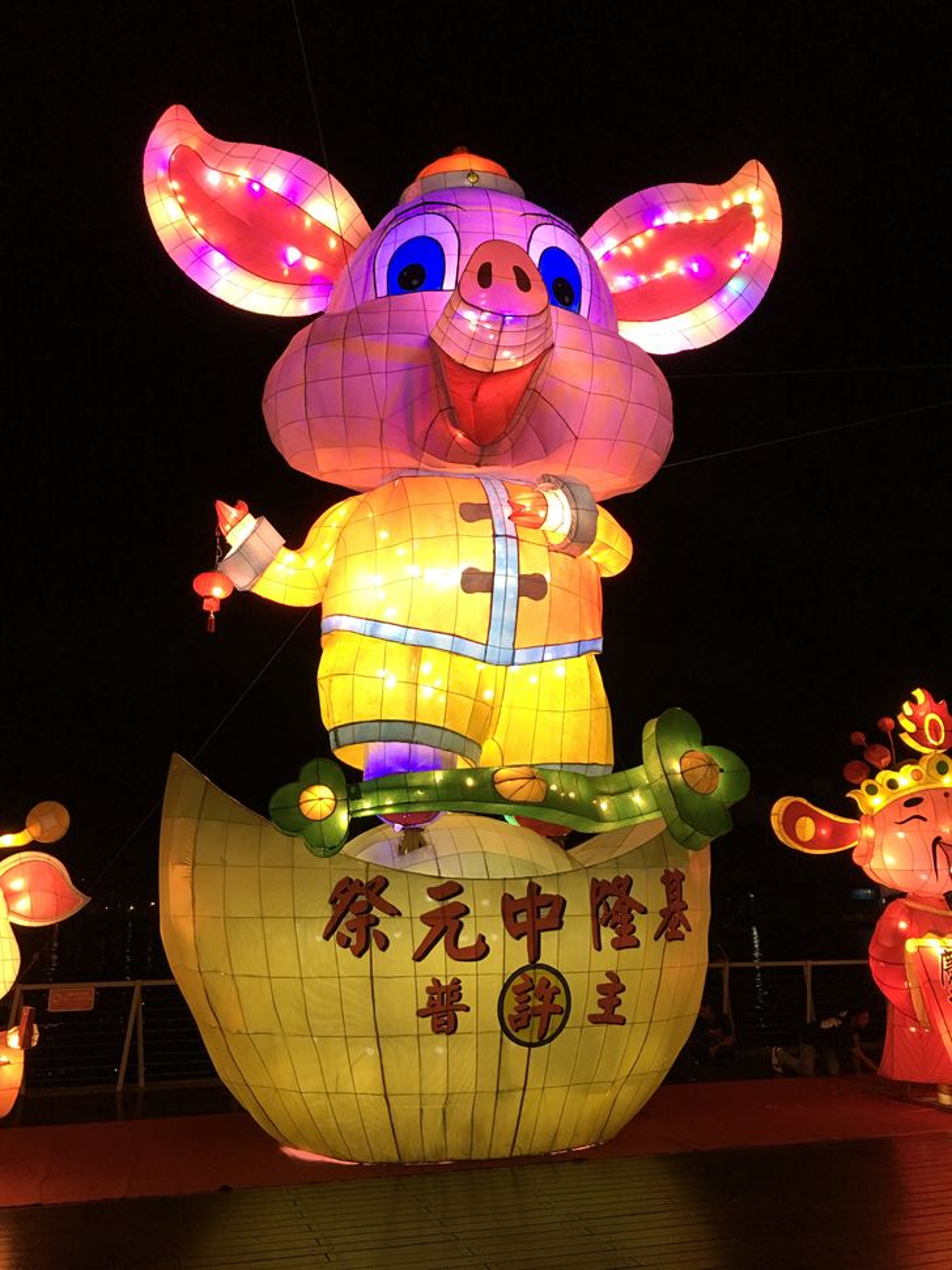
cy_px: 635
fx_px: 1064
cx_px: 476
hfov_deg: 48.2
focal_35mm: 29
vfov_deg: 61.7
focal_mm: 4.15
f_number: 2.2
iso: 40
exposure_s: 1/15
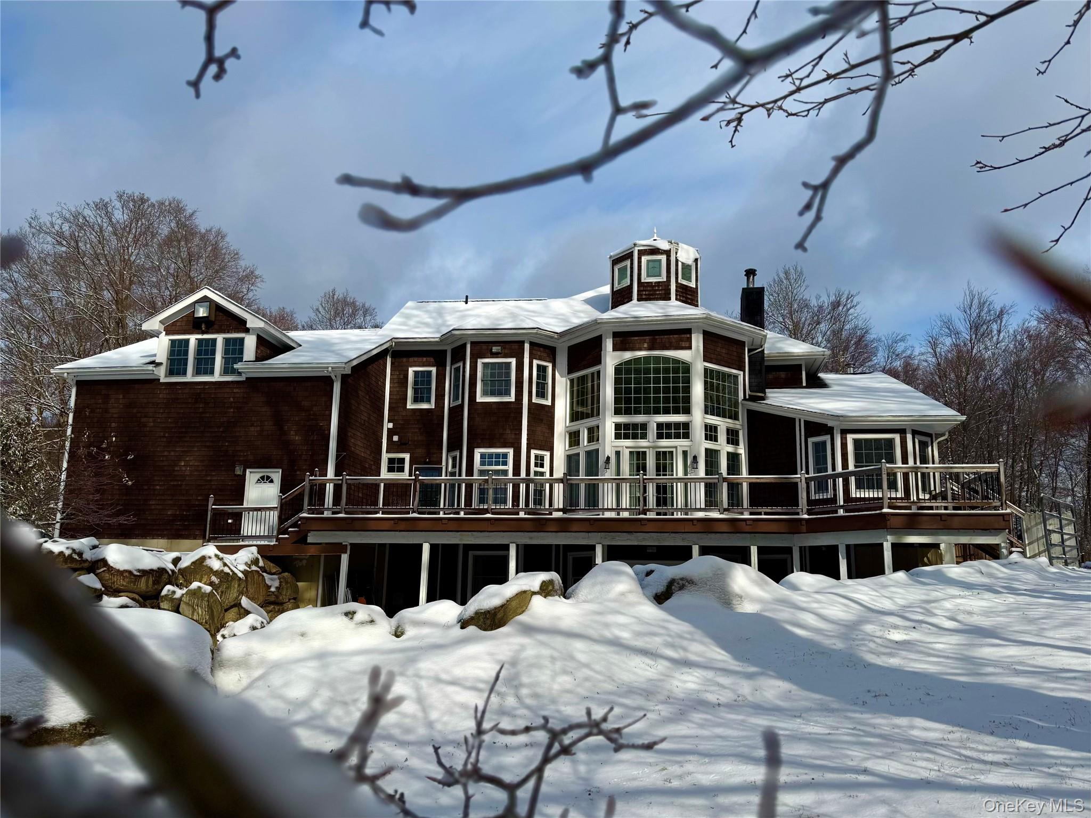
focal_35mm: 24
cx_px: 546
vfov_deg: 56.8
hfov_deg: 71.6
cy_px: 409
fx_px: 756
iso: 80
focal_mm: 6.76
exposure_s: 1/9009
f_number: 1.78
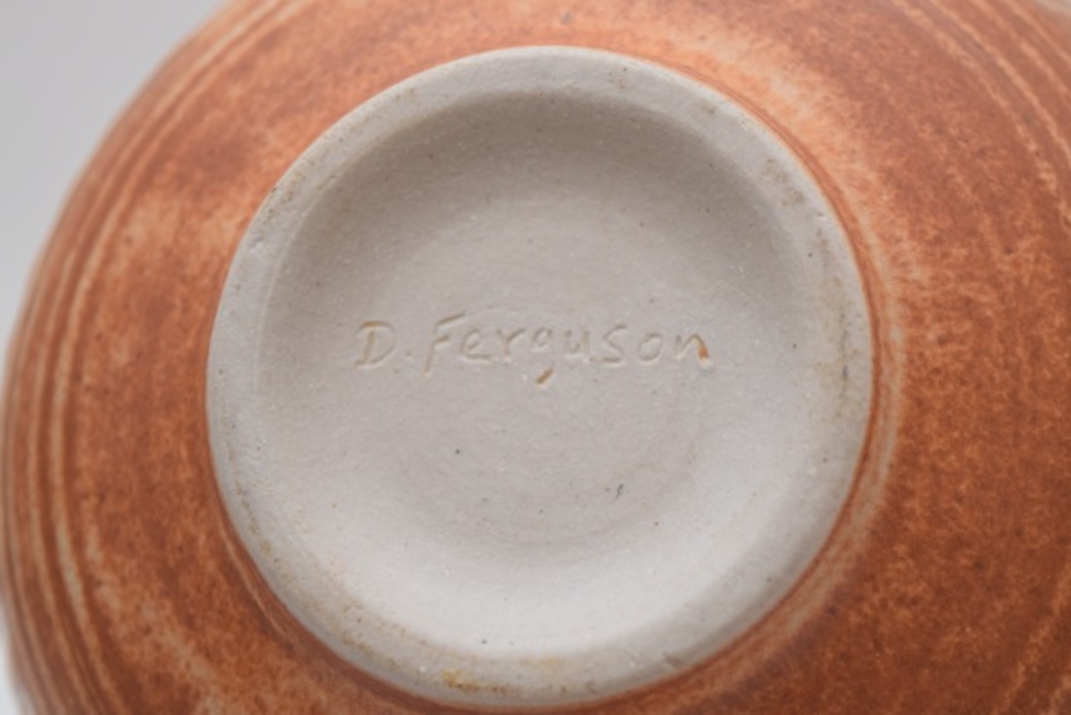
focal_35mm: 82
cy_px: 358
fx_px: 2455
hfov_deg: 24.6
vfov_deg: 16.6
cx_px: 536
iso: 800
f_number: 5.6
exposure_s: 1/125
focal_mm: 55
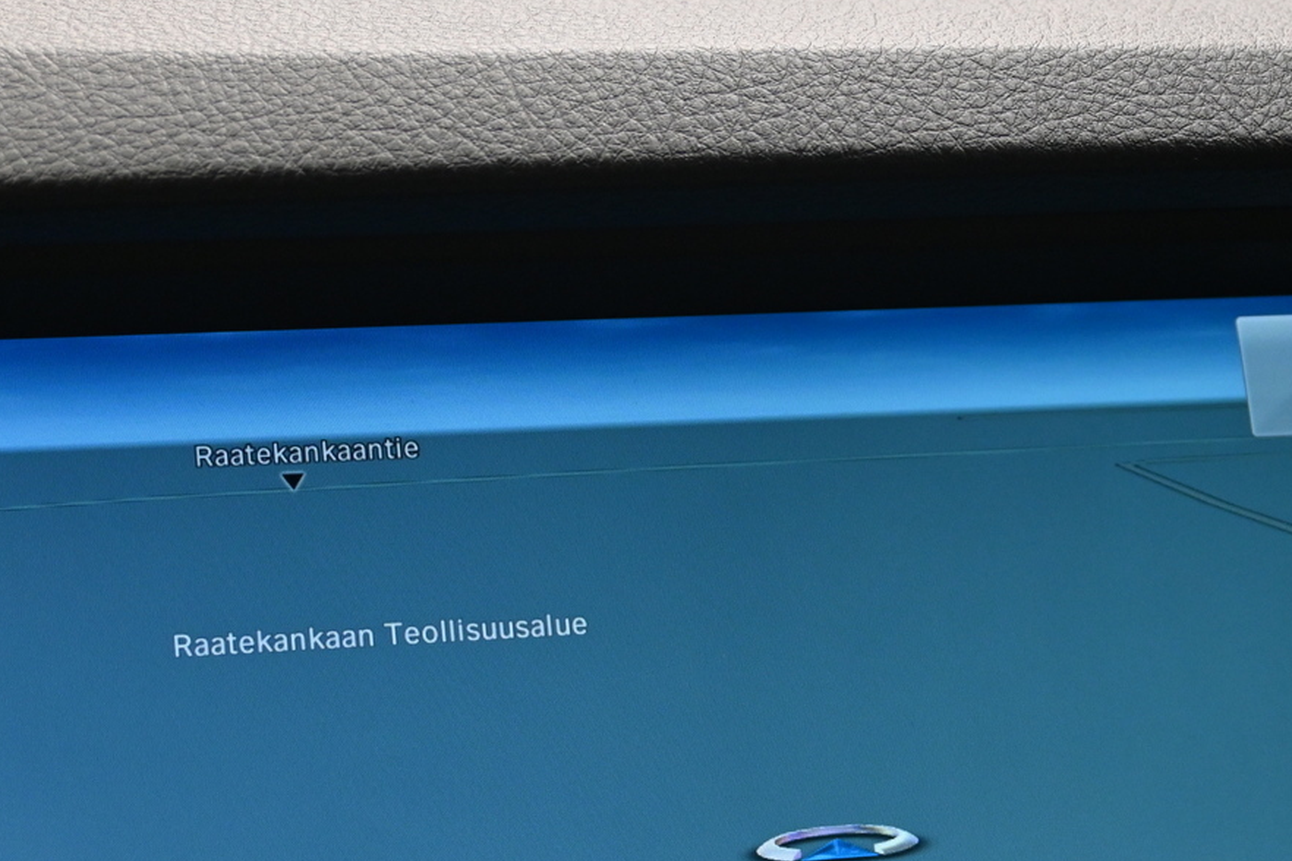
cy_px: 687
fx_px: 3263
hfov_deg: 22.3
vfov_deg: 14.9
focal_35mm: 91
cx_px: 841
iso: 1000
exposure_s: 1/50
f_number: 5
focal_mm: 33
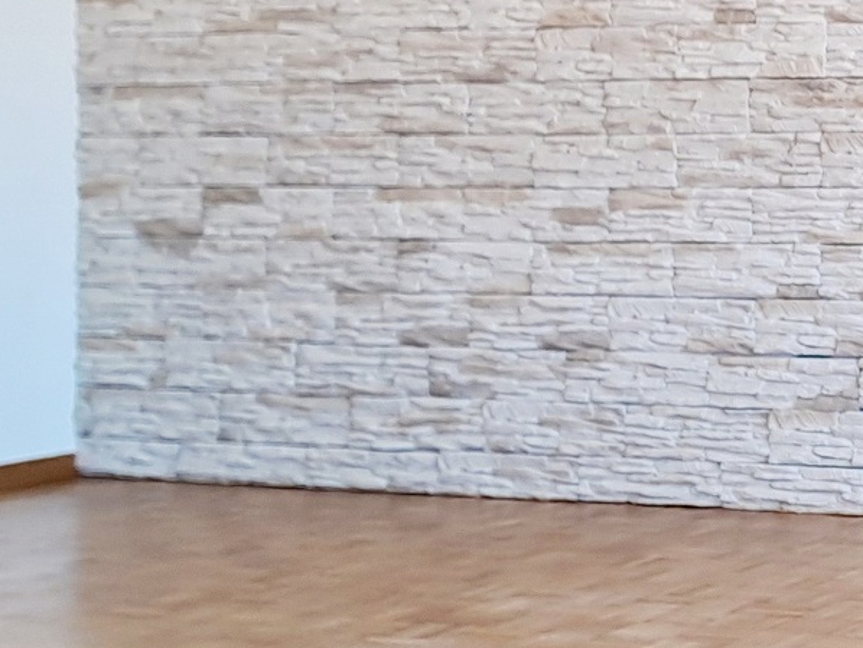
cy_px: 91
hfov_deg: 17.4
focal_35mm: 107
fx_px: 2669
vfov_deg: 13.7
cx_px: 1068
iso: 40
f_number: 1.8
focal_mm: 4.65
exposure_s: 1/50
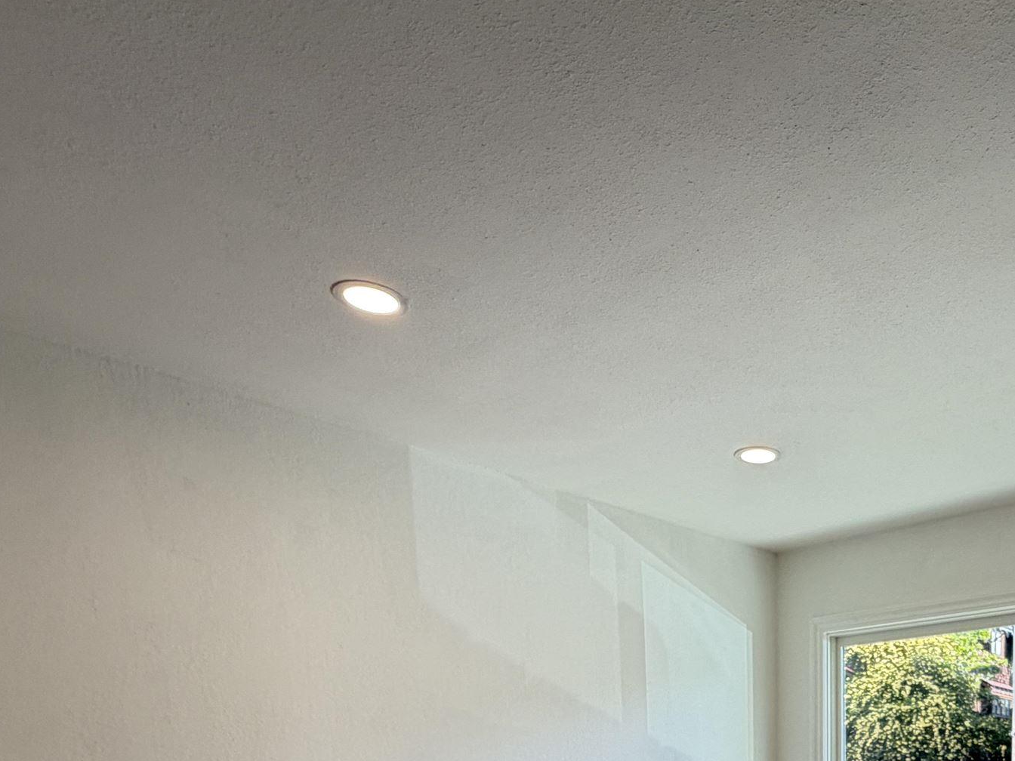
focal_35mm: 32
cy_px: 853
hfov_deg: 53.0
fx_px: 938
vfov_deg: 36.7
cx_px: 814
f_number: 2.2
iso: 100
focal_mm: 2.22
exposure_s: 1/120
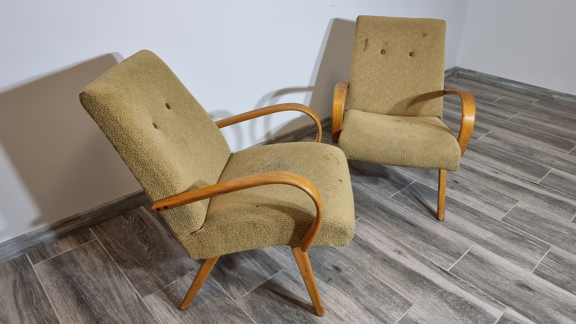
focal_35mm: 27
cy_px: 123
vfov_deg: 42.6
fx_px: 412
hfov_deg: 69.9
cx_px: 294
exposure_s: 1/100
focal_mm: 6.7
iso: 100
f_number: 1.8
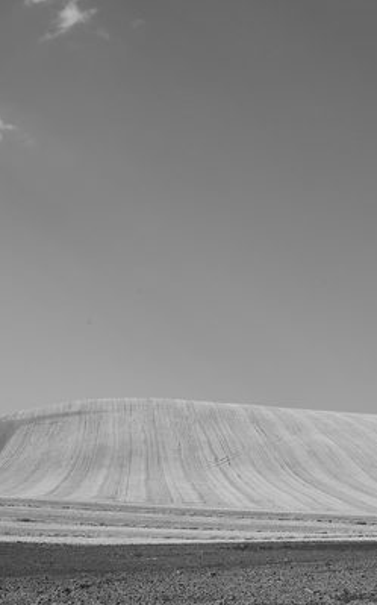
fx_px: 1136
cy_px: 270
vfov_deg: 29.8
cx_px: 97
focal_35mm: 69
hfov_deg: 18.7
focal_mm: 30
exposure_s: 1/500
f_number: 6.3
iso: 100
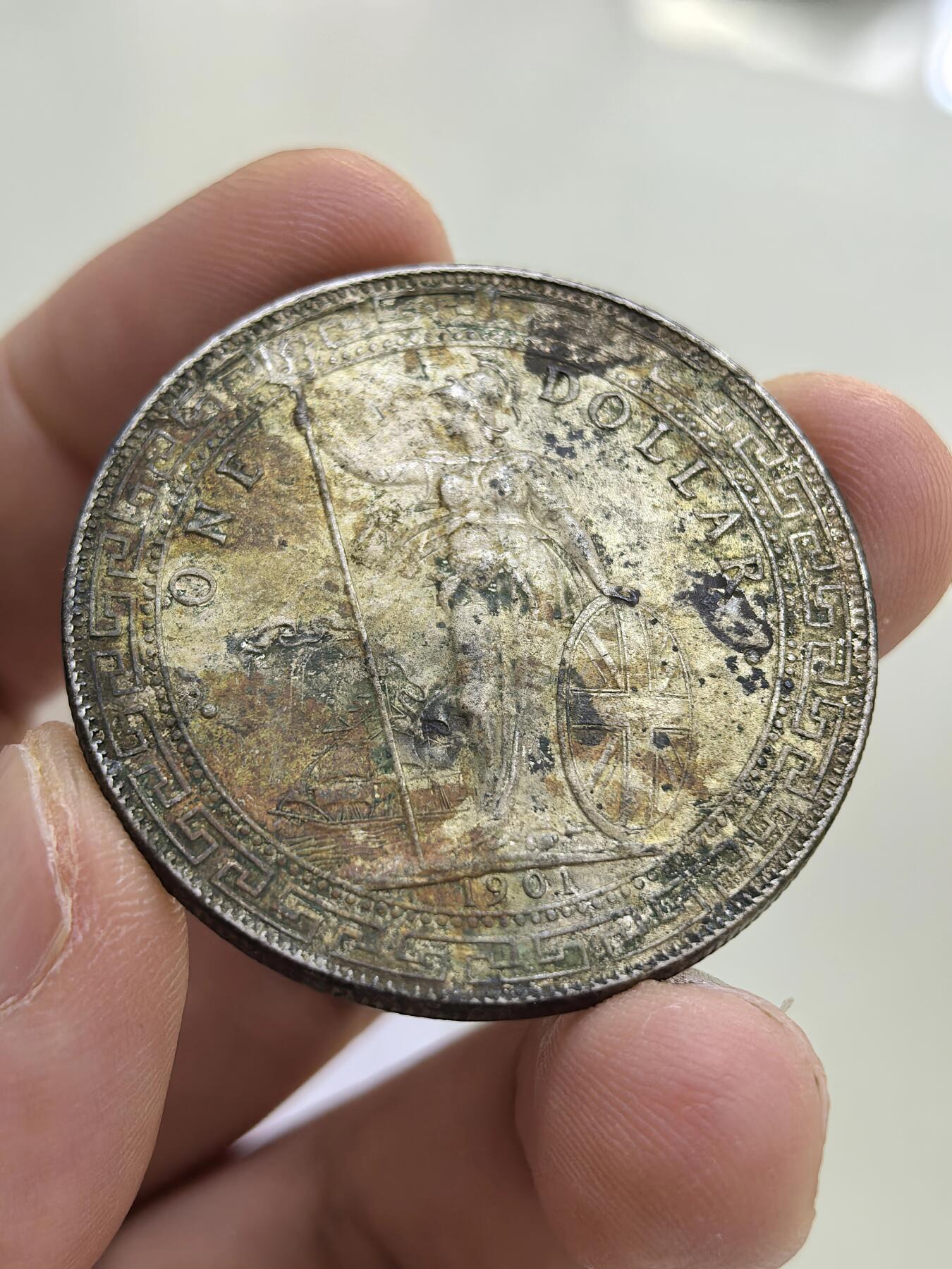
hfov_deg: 27.0
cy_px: 634
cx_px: 476
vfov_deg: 35.5
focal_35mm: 54
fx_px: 1980
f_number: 2
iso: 320
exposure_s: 1/33.3
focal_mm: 6.98
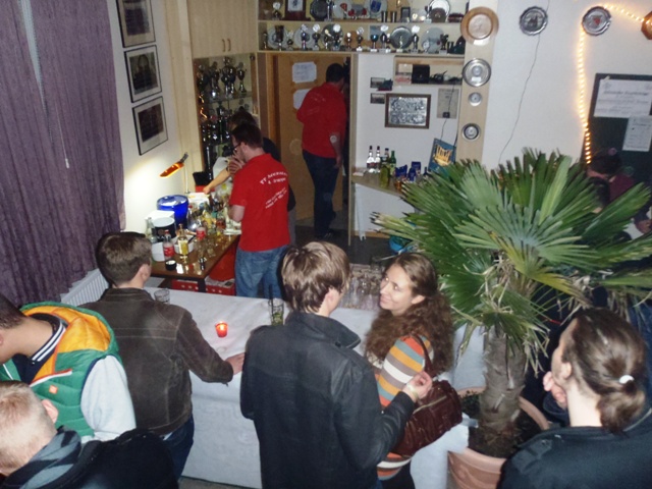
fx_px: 527
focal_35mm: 28
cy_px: 244
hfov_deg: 63.4
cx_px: 326
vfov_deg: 49.7
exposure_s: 1/30
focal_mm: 5
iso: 320
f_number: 3.5
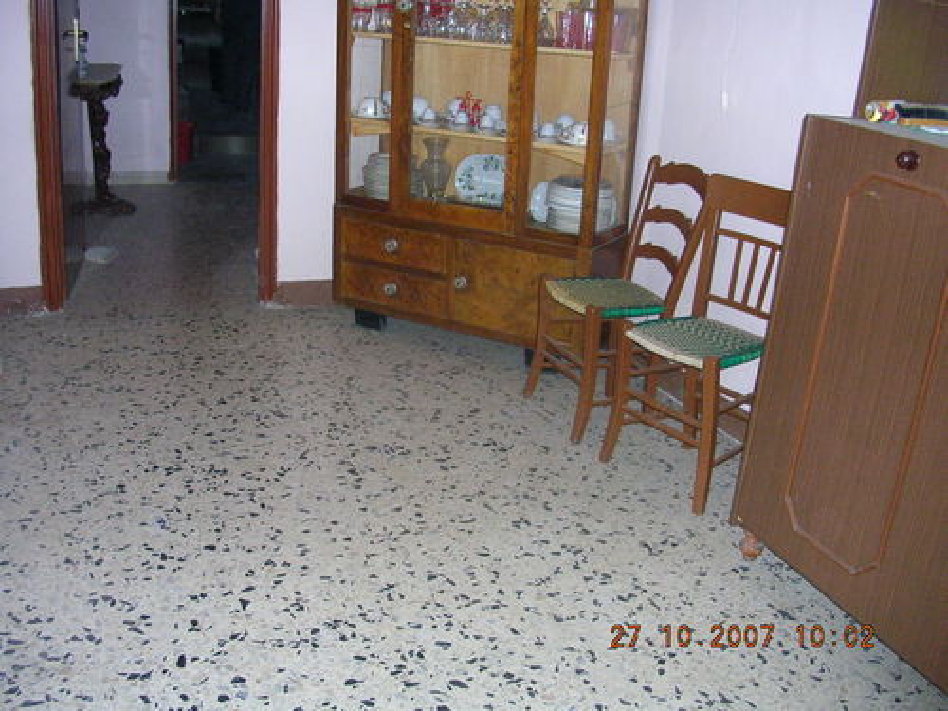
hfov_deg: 49.0
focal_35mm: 38
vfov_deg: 37.7
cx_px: 474
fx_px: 1041
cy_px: 356
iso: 166
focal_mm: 5.8
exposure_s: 1/60.1
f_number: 2.8
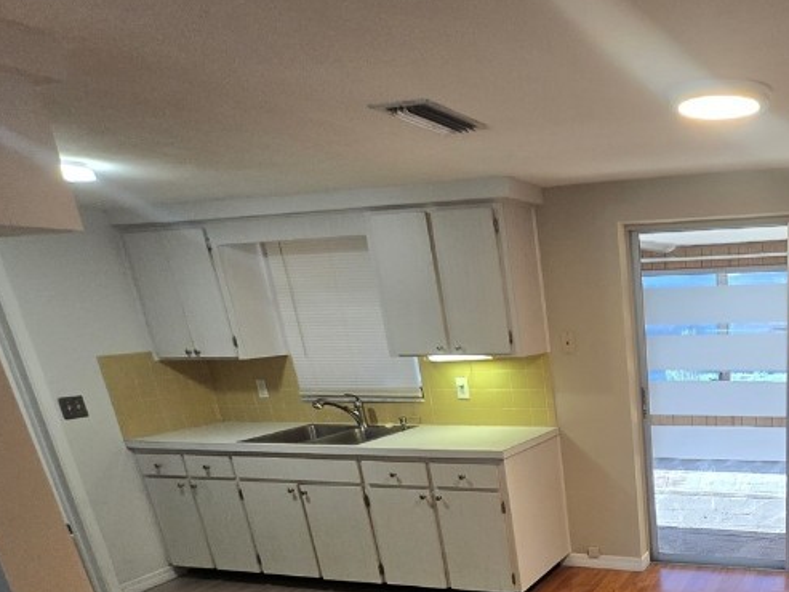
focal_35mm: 27
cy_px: 530
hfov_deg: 56.5
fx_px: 616
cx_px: 707
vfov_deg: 46.5
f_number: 2.2
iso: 160
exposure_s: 1/60
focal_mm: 1.7
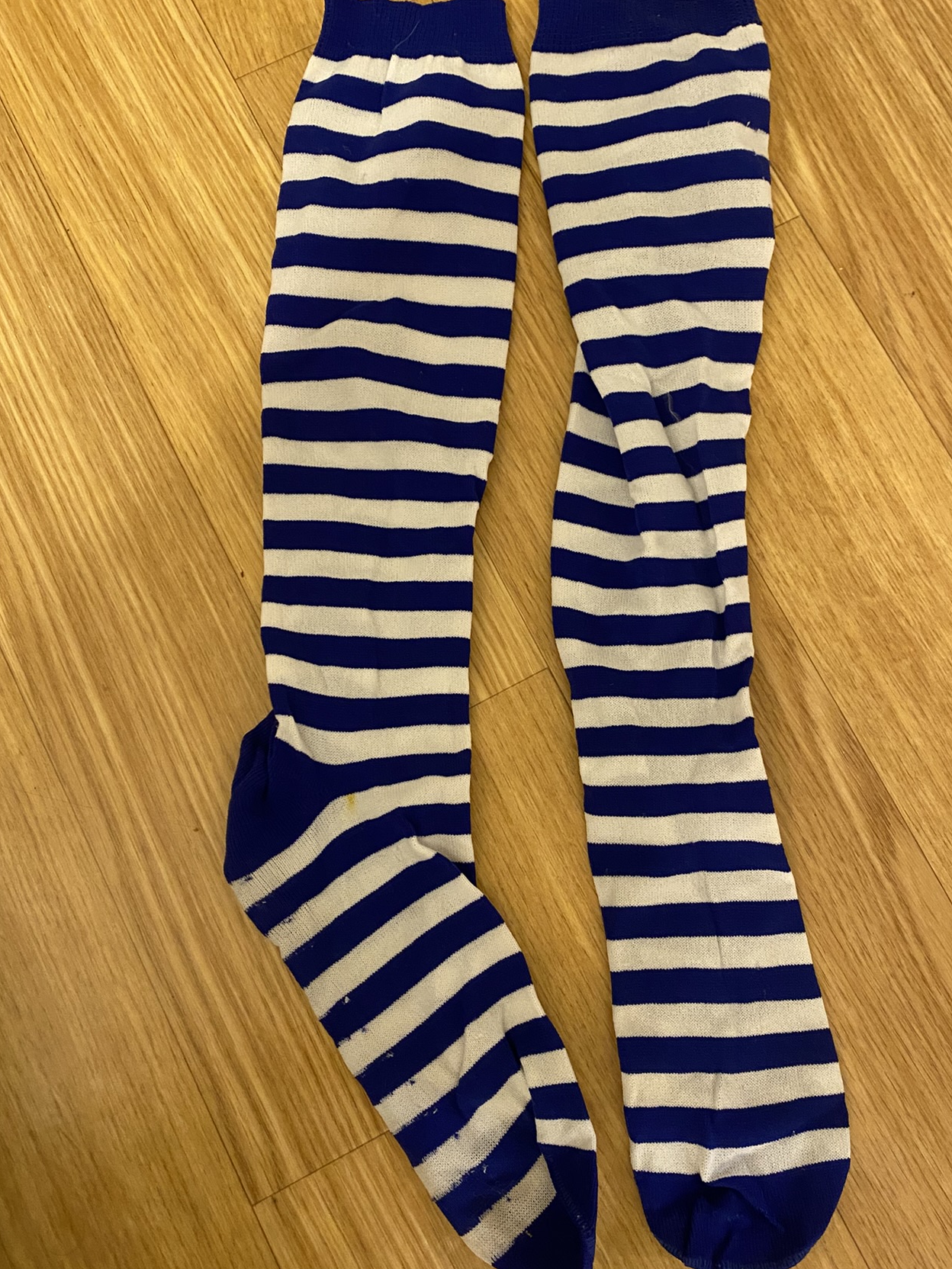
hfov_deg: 44.1
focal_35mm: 32
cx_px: 509
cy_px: 621
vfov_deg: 56.8
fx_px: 1173
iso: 400
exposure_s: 1/50
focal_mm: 4.25
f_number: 1.8
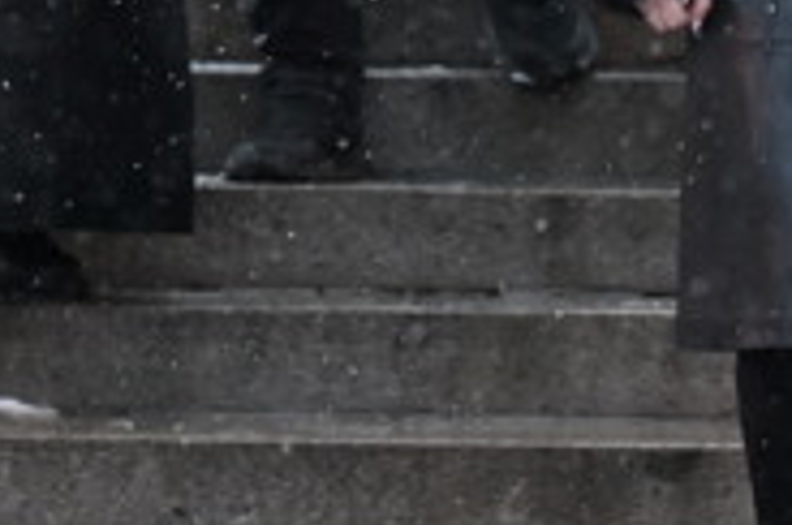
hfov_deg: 3.3
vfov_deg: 2.2
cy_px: -224
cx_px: 1050
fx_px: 13616
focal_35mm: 620
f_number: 4
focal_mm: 165
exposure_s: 1/320
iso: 8000
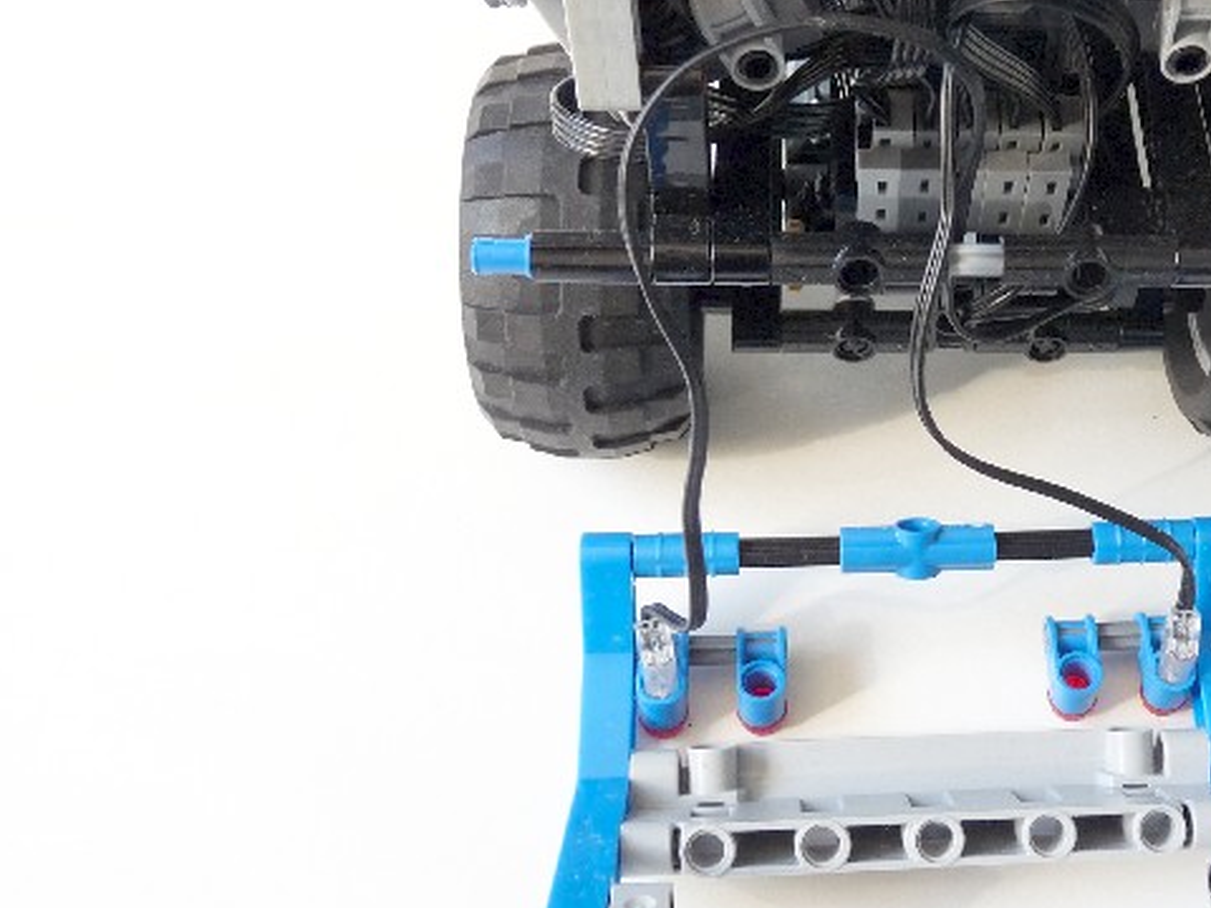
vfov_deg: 32.2
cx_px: 961
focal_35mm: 45
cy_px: 421
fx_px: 1574
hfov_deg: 40.4
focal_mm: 4.8
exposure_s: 1/30
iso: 160
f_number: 2.8
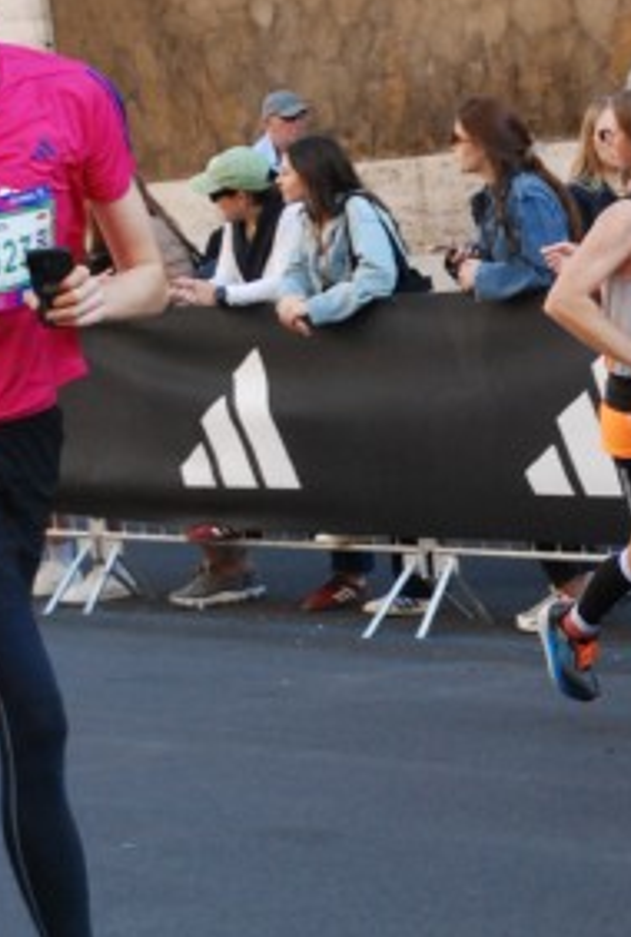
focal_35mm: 153
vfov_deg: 13.4
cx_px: 619
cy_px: 452
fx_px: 3993
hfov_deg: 9.0
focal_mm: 48
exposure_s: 1/500
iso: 1000
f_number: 4.8
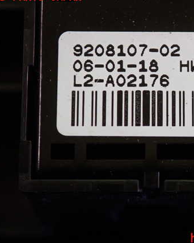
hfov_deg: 11.2
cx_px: 149
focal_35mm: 137
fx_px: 983
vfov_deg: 14.1
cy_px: 118
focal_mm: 18
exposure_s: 1/100
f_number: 4.9
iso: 500
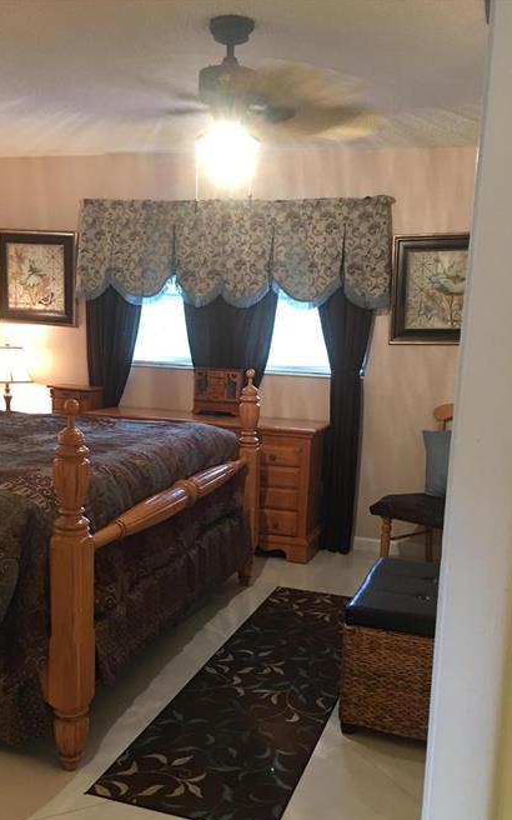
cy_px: 476
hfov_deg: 35.3
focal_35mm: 36
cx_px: 235
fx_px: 804
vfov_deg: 53.8
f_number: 2.2
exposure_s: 1/10
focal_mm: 4.15
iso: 100
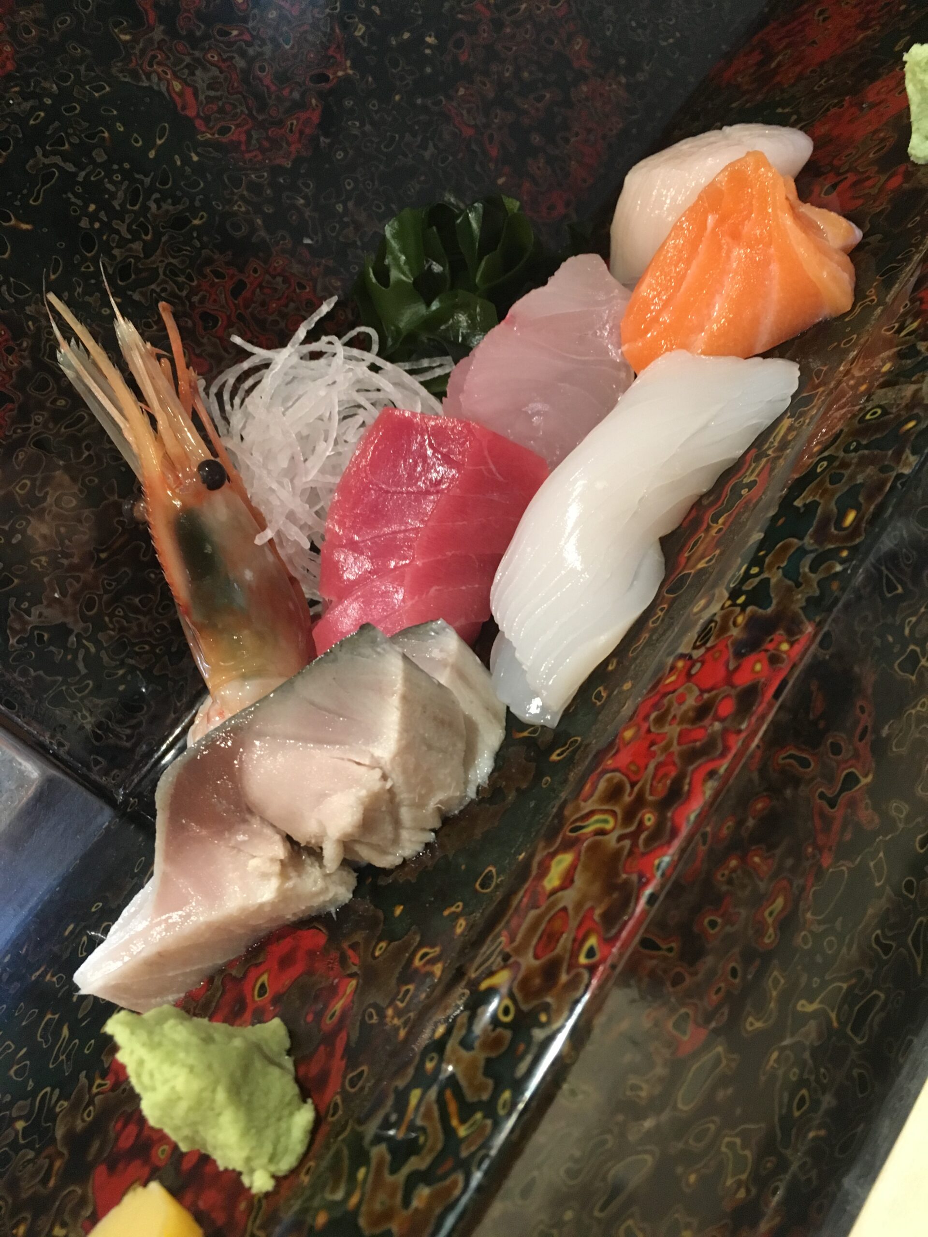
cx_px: 464
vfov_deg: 61.7
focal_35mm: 29
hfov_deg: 48.2
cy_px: 618
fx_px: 1037
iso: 200
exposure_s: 1/17
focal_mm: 4.15
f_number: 2.2
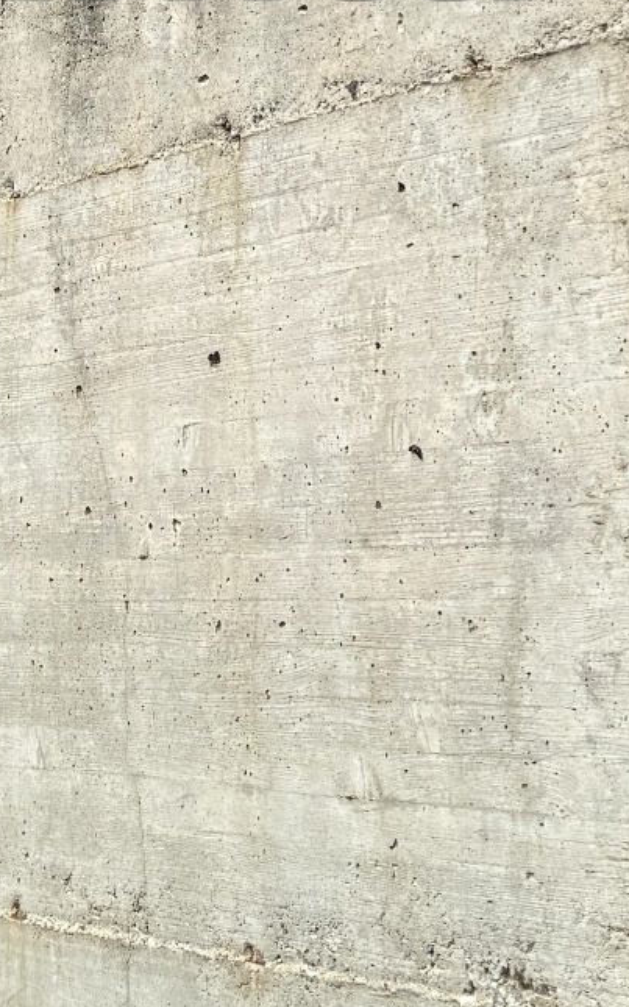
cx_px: -215
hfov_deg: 12.5
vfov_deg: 19.6
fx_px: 2771
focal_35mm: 101
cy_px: -136
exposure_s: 1/3279
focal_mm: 6.76
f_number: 1.78
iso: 80
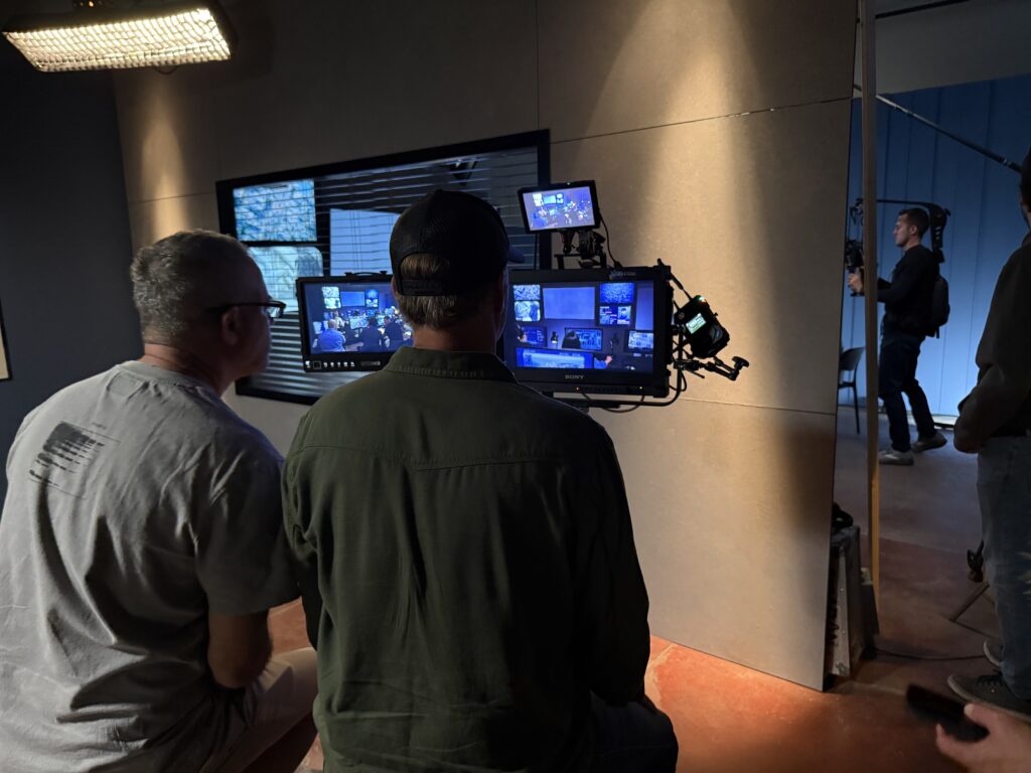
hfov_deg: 71.6
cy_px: 386
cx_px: 516
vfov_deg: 56.8
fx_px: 715
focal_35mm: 24
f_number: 1.78
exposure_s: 1/33
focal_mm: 6.76
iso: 800
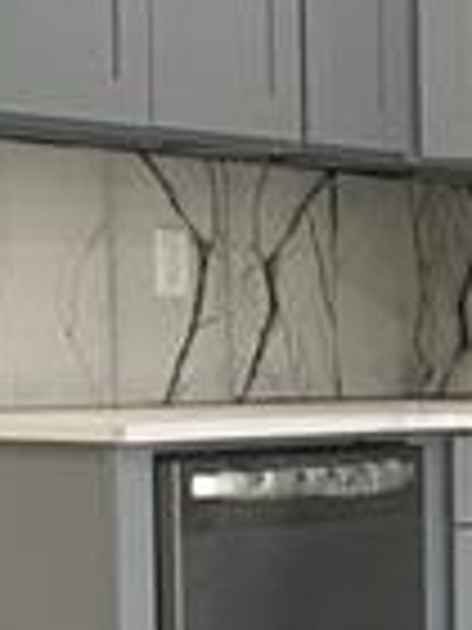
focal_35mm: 143
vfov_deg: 13.7
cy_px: 590
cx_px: 1169
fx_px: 2600
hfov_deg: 9.2
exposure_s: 1/60
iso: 80
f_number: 1.8
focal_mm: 4.25
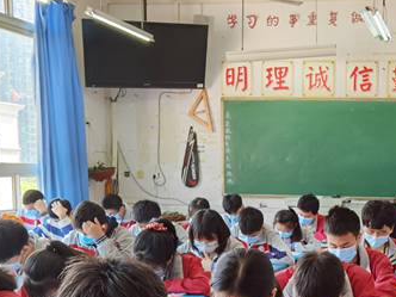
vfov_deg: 22.0
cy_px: 272
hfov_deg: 28.4
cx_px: 375
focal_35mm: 65
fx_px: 744
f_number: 1.9
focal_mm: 6.71
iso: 125
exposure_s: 1/100
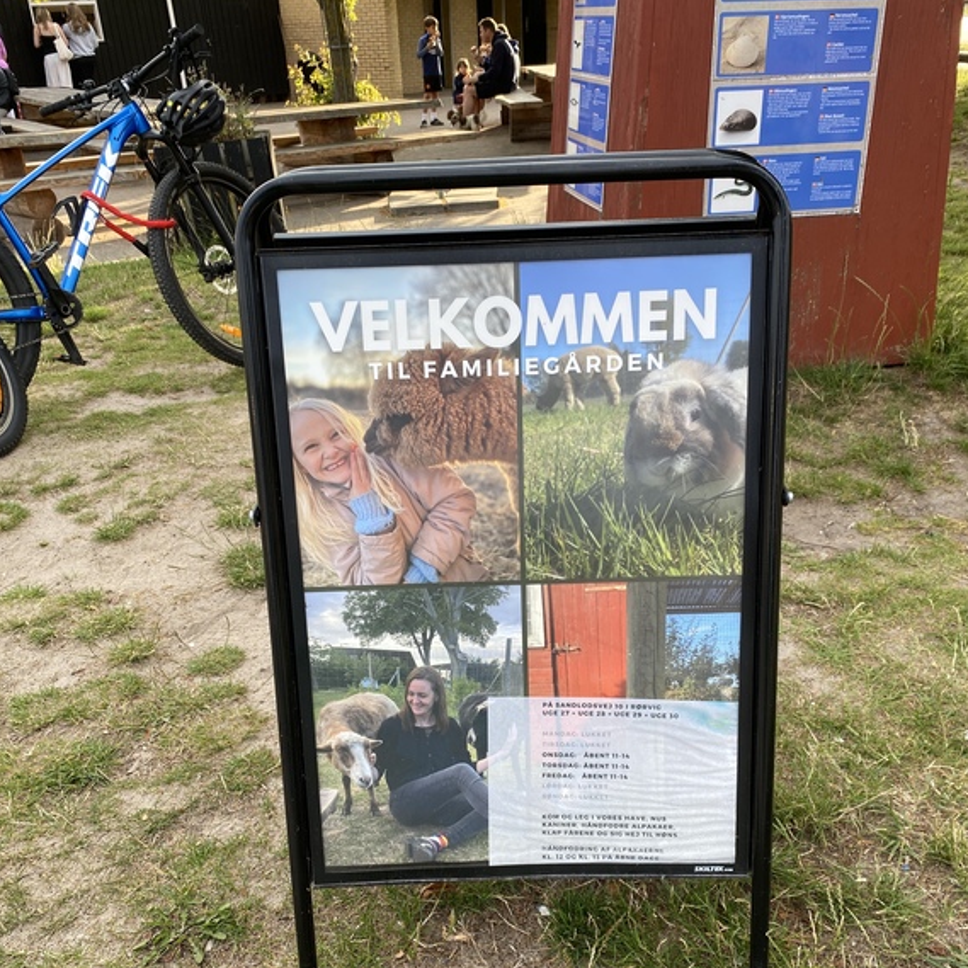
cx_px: 483
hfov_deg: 52.5
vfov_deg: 52.1
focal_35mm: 31
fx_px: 981
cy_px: 585
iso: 32
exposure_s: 1/204
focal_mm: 4.25
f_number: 1.8
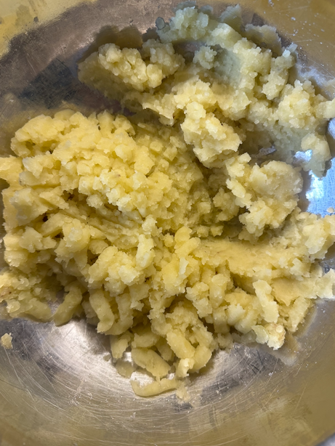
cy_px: 217
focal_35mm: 25
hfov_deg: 54.9
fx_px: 322
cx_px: 166
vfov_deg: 69.4
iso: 160
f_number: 1.78
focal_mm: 6.86
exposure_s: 1/120
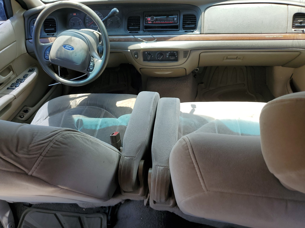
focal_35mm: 26
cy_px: 114
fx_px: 229
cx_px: 152
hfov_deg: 67.3
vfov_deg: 53.1
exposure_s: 1/385
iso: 50
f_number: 1.5
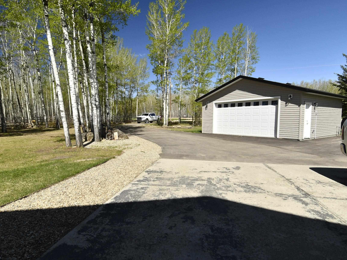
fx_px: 211
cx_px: 157
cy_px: 134
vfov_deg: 63.4
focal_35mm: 21
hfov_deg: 78.8
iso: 560
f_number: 8
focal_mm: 12
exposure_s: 1/640
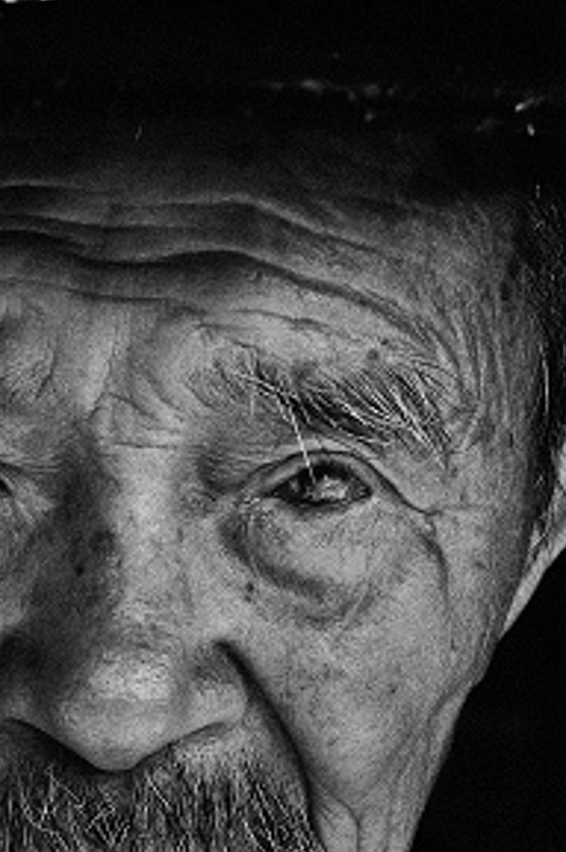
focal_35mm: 121
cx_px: 115
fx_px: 2860
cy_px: 734
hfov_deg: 11.3
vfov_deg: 16.8
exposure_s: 1/50
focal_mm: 70
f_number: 11
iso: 400
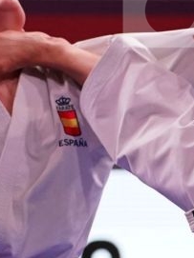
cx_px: 212
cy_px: 298
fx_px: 4106
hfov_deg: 2.7
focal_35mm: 549
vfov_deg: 3.6
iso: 2500
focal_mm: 86
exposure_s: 1/1000
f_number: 2.8
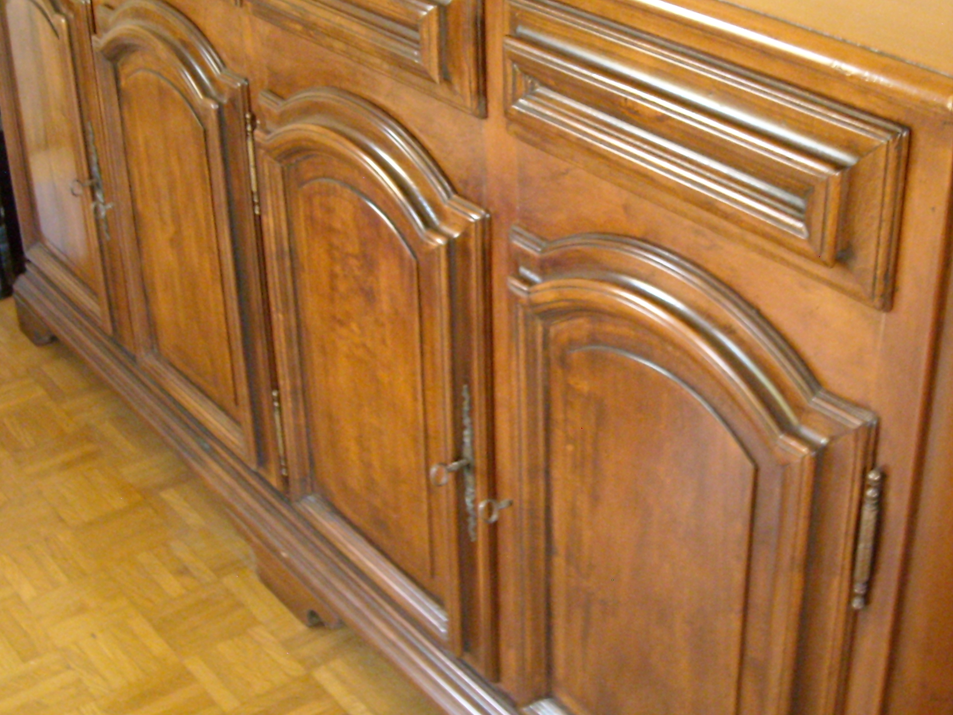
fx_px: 1459
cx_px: 569
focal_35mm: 53
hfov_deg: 36.0
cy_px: 249
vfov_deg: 27.4
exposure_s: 1/8
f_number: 2.8
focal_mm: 5.7
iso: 455
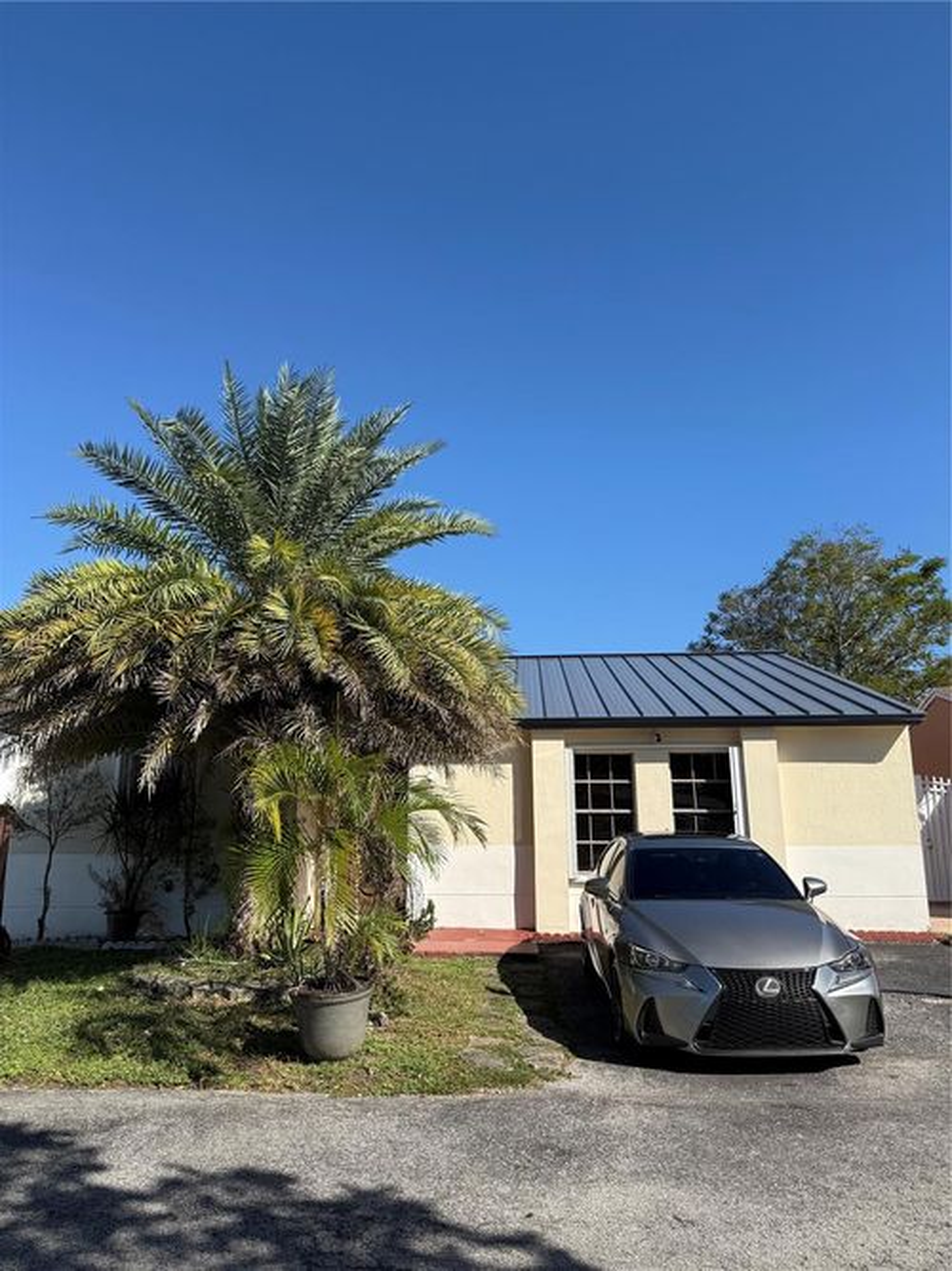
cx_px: 476
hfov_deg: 56.8
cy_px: 636
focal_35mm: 24
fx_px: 880
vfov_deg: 71.6
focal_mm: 6.76
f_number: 1.78
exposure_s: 1/4167
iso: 80
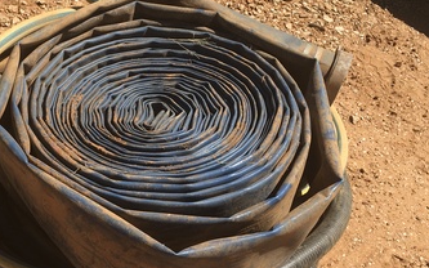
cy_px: 215
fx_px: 713
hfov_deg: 33.0
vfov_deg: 21.0
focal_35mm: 61
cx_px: 119
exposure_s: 1/1282
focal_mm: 4.15
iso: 25
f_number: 2.2
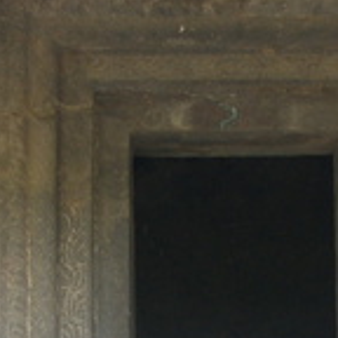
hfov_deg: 17.0
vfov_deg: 16.6
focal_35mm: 102
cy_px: 363
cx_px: 211
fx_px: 1127
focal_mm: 18
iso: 200
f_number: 3.5
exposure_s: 1/30
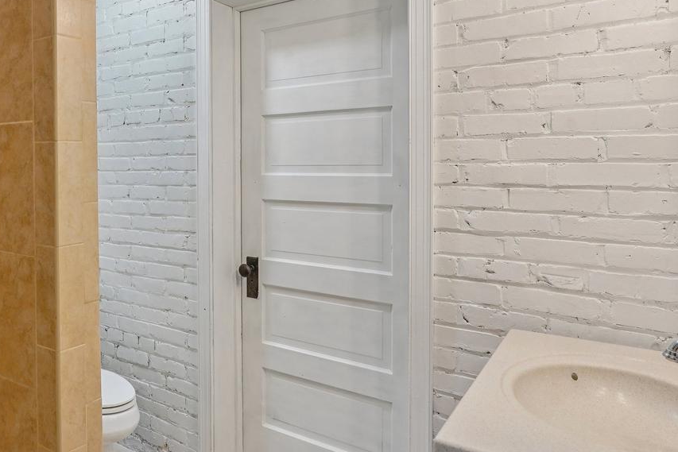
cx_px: 184
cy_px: 160
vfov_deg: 47.3
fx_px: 509
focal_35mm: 27
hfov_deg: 64.0
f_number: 9
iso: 800
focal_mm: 16
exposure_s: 1/30
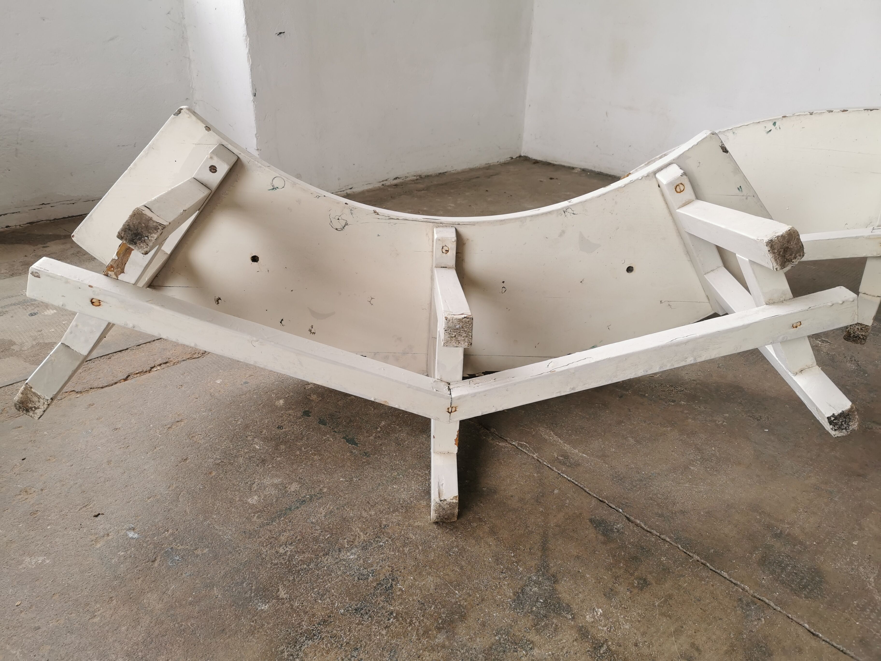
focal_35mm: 27
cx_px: 440
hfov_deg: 65.3
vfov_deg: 51.4
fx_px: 687
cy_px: 330
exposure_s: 1/128
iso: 50
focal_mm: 5.56
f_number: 1.6
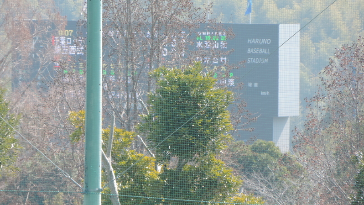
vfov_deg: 2.0
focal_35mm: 601
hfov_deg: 3.6
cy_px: 97
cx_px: 182
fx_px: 5801
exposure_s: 1/250
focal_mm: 98.1
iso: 140
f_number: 4.9
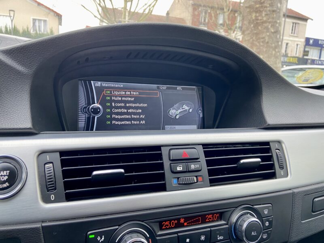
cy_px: 122
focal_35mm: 26
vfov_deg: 53.1
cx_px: 162
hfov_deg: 67.3
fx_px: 243
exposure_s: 1/80
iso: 125
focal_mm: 4.25
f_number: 1.8
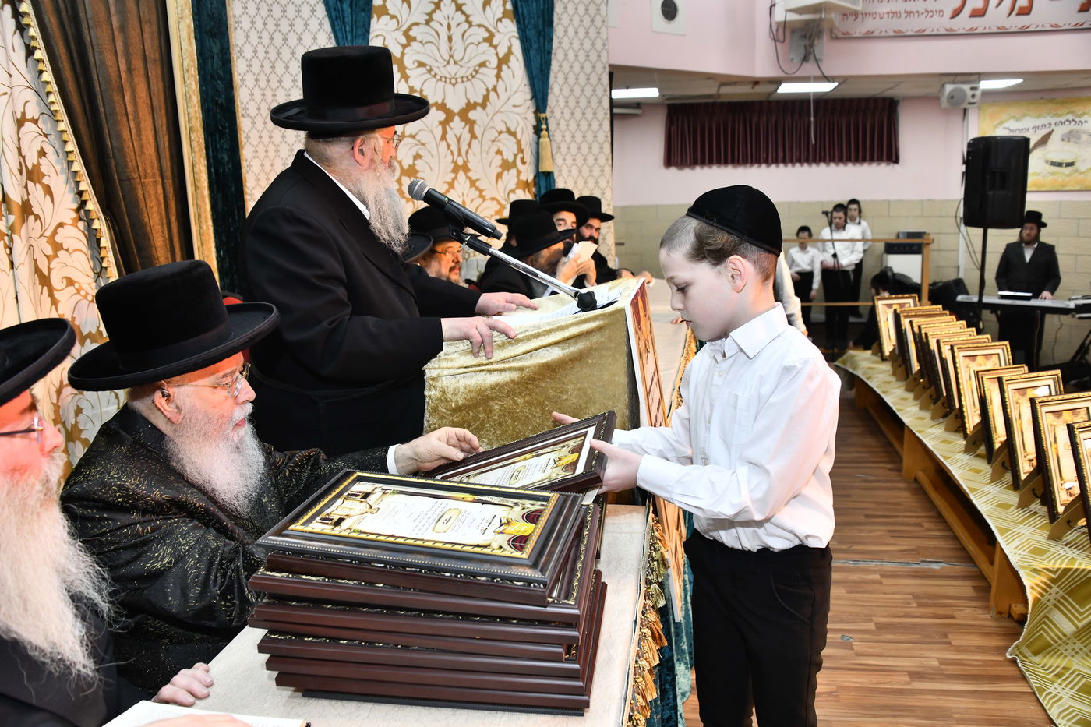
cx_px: 546
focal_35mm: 28
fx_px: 848
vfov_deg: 46.4
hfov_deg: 65.5
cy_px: 364
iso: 1000
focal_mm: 28
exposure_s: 1/160
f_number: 5.6
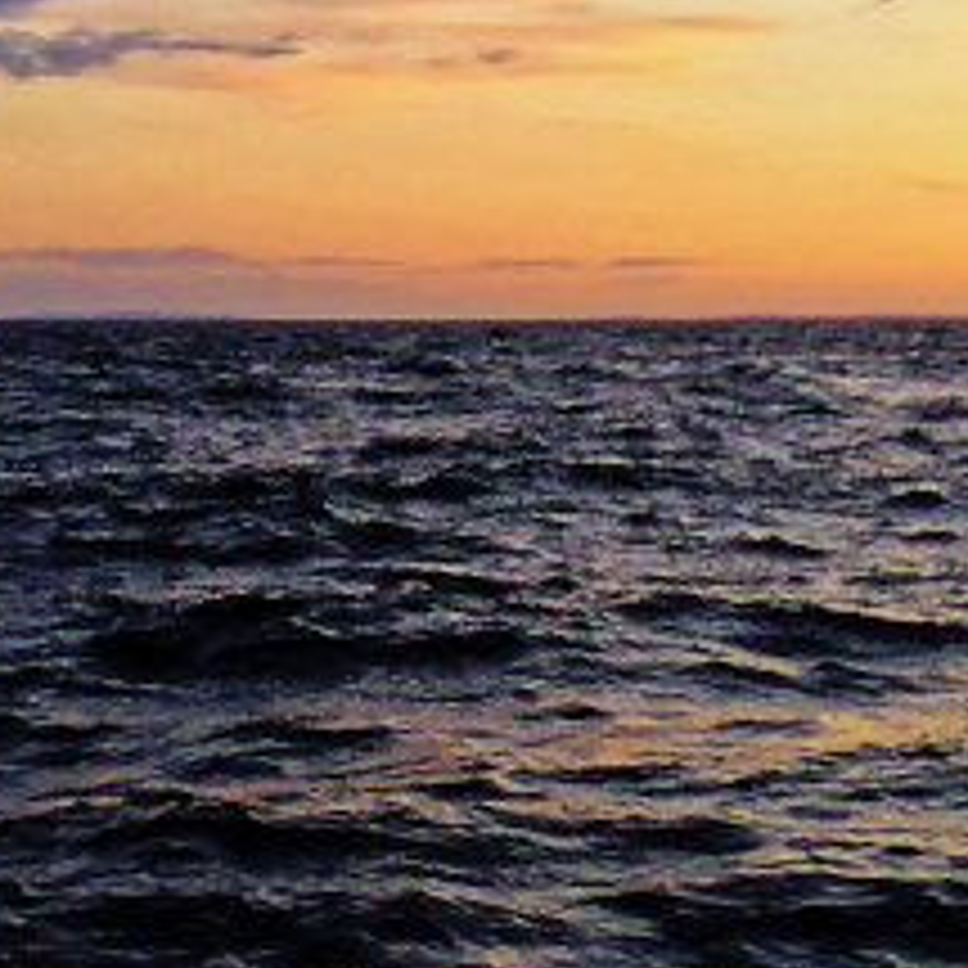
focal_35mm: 101
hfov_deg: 16.9
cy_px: 99
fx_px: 3195
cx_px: 945
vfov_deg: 17.0
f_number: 2.8
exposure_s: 1/80
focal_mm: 4.3
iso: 160
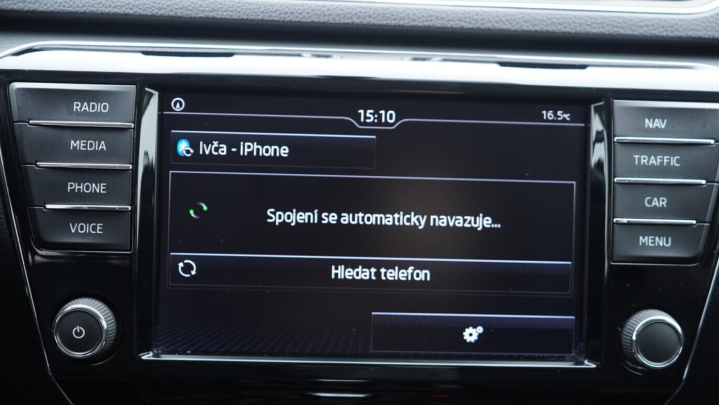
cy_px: 225
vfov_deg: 30.4
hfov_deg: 51.6
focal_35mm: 39
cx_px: 361
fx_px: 744
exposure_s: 1/40
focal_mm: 24
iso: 500
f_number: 2.8
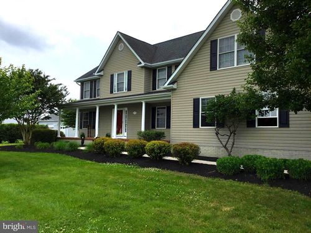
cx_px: 156
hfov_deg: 58.4
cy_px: 116
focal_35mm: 31
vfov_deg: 45.4
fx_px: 279
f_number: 2.4
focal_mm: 3.3
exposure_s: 1/1253
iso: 25
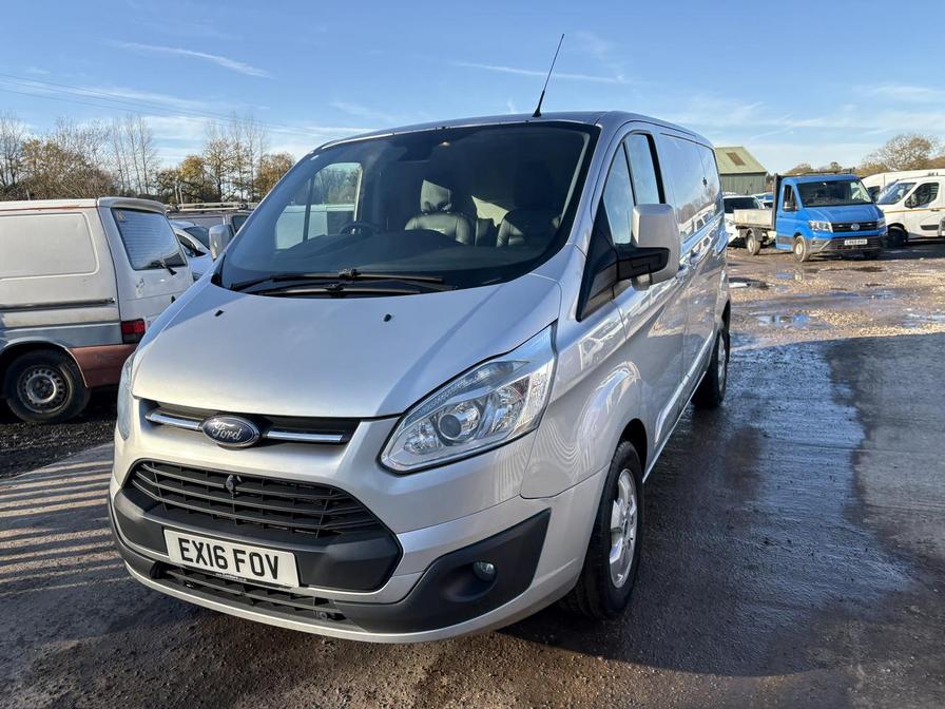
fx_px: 710
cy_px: 354
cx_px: 472
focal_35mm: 26
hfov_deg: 67.3
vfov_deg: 53.1
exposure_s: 1/1048
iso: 50
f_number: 1.6
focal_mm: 5.96
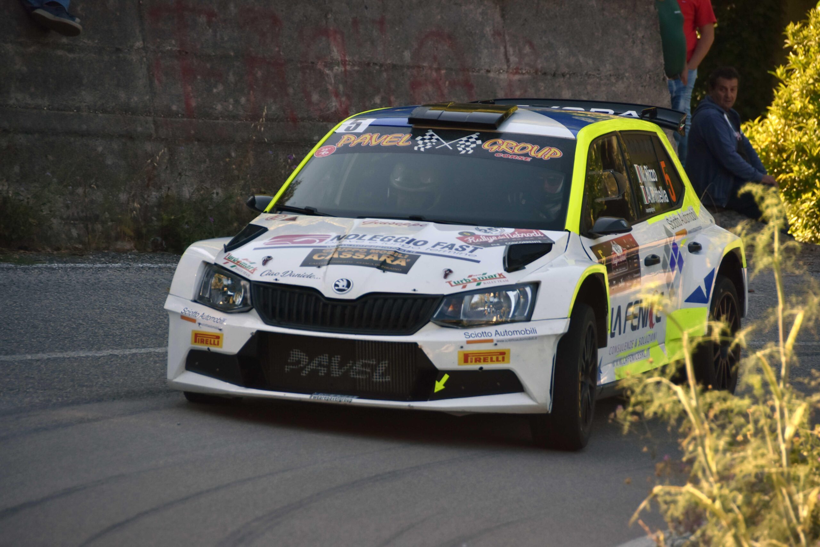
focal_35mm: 292
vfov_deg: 4.7
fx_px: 6662
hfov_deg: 7.0
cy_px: 274
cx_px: 410
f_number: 5.6
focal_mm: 195
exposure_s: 1/1250
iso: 500
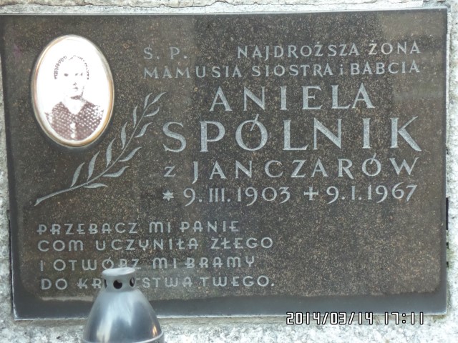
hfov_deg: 14.0
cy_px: 172
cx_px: 229
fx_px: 1866
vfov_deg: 10.5
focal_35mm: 141
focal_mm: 25.2
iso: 800
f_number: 4.2
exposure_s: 1/30
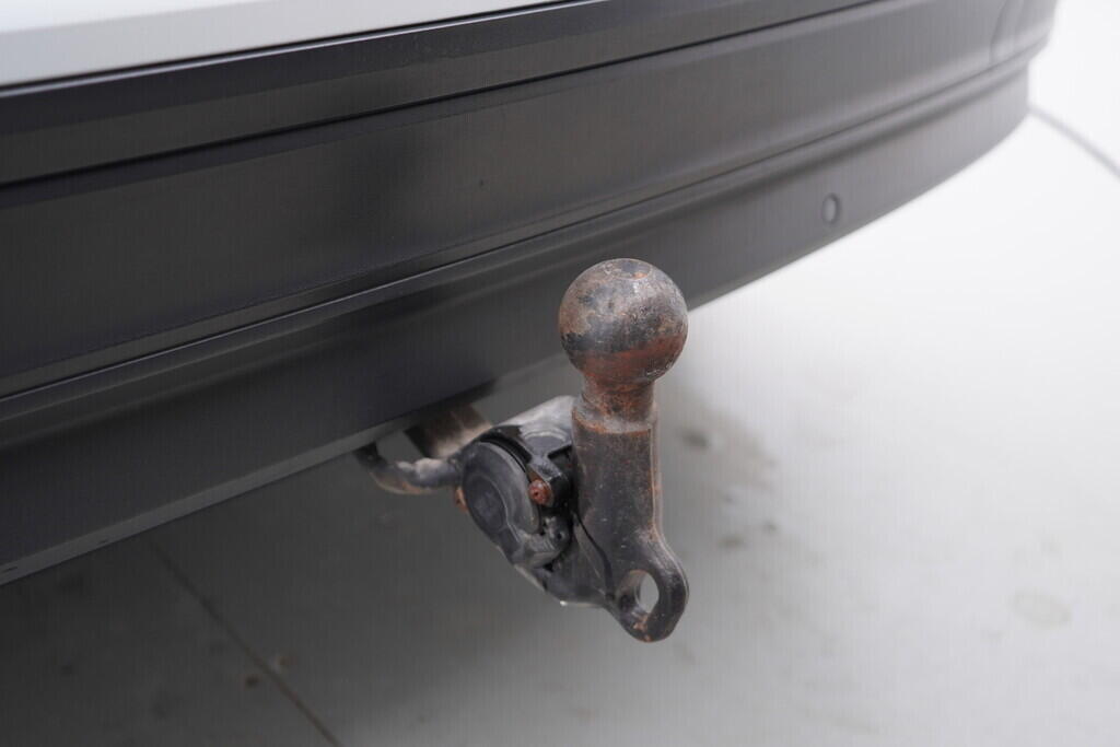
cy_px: 374
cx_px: 560
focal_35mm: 36
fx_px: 1120
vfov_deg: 36.9
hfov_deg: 53.1
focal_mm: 24
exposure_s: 1/40
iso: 160
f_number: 2.8
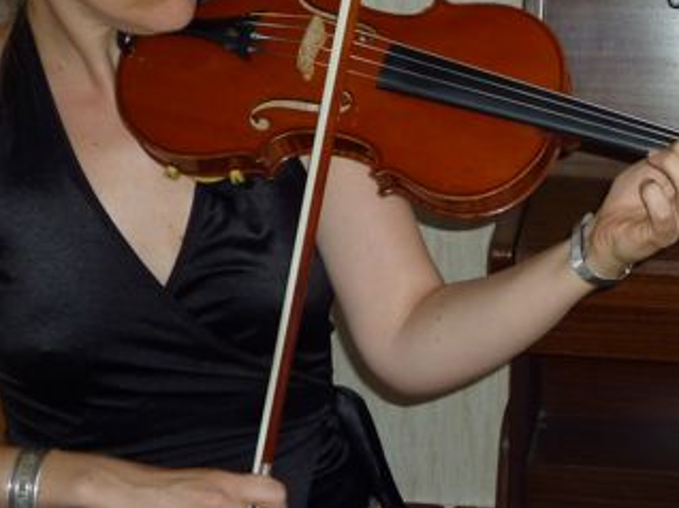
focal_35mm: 97
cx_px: 542
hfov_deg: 20.0
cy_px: 208
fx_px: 1901
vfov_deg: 15.2
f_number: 4.3
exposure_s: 1/125
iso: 160
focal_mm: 7.8
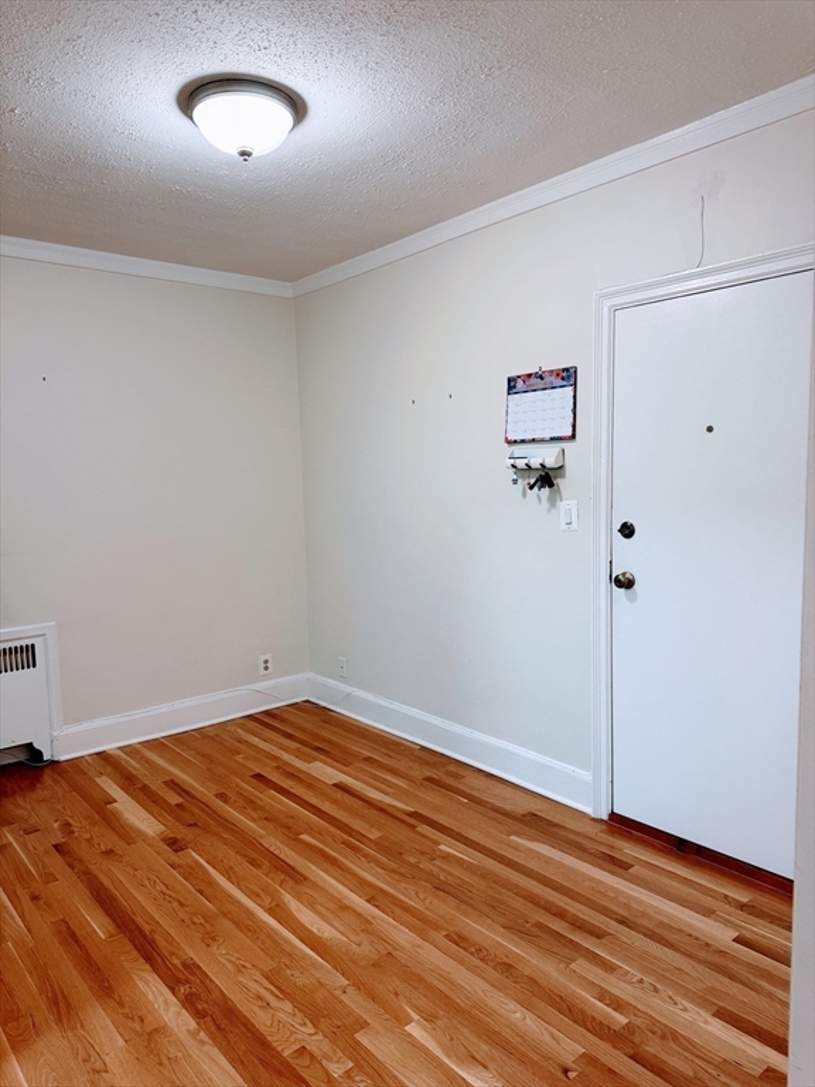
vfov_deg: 71.6
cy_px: 544
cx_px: 408
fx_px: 753
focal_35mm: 24
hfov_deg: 56.8
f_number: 1.78
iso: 125
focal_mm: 6.76
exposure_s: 1/60
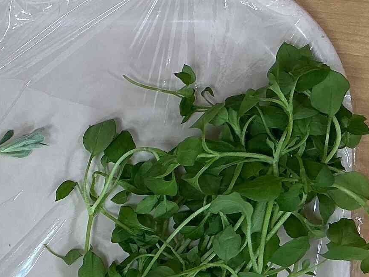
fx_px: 917
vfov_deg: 16.7
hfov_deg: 20.7
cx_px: -110
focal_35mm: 86
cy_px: 288
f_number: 1.8
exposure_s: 1/120
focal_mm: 3
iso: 40
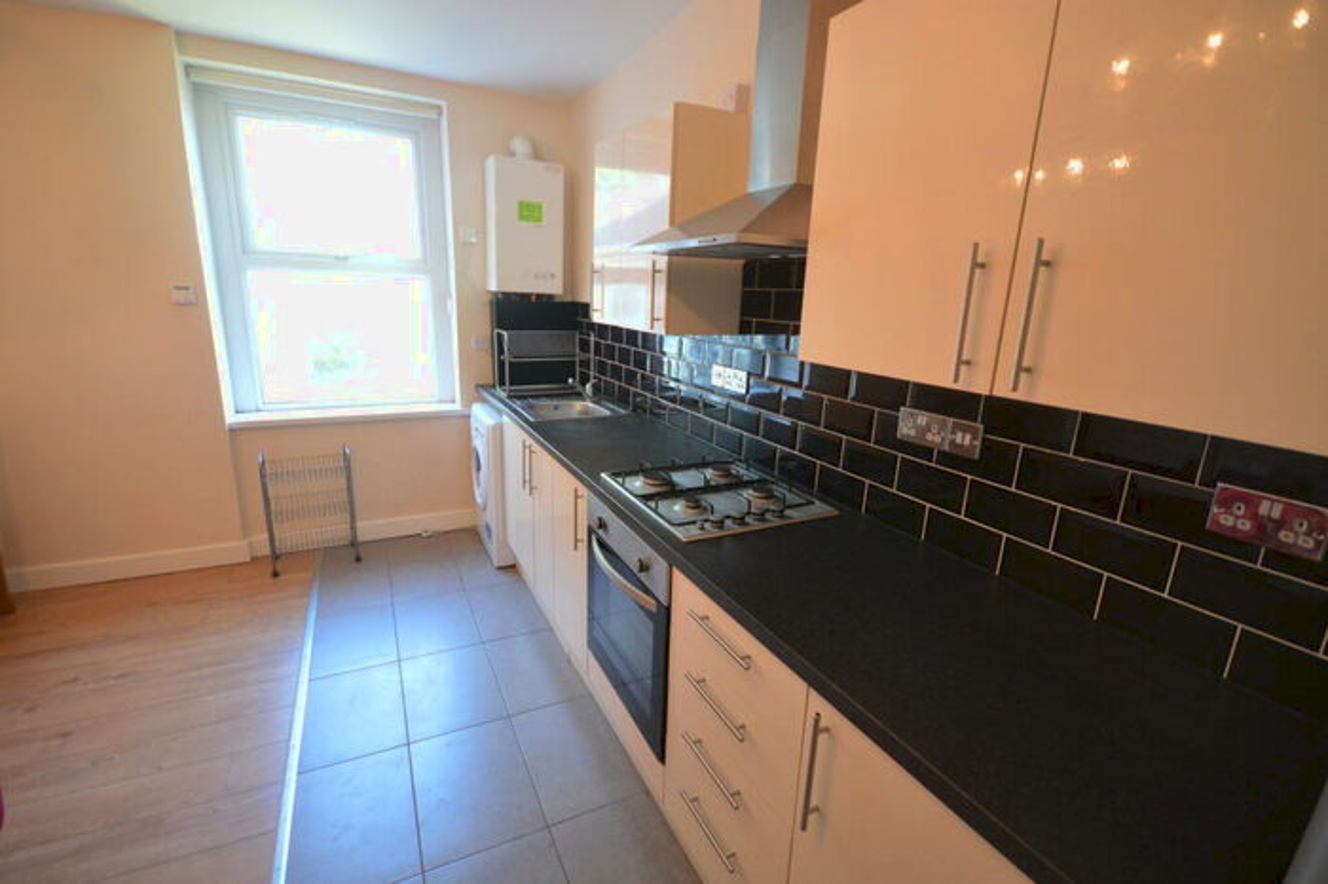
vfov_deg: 77.3
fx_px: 553
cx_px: 664
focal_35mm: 15
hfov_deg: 100.4
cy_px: 442
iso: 1600
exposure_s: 1/60
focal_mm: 10
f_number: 4
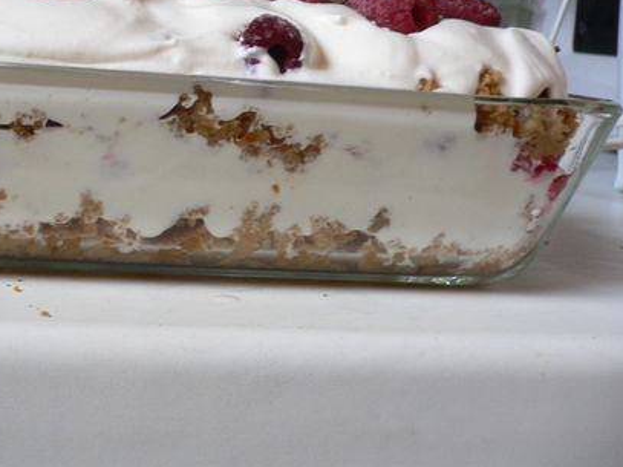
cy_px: 104
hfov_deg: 34.1
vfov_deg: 26.1
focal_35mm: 55
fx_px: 990
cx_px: 147
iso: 100
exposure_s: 1/30
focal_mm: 5.8
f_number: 2.8
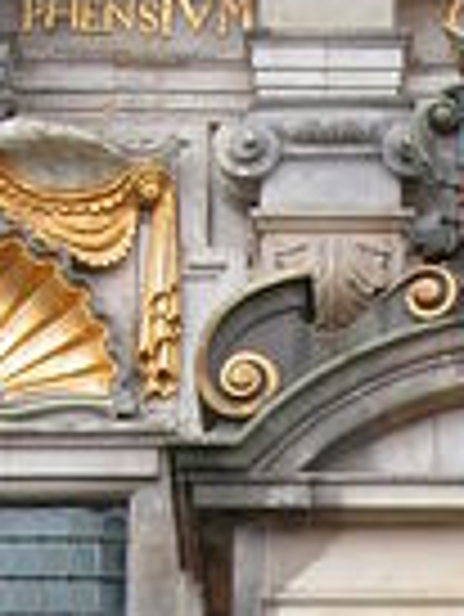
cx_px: 469
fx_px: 5389
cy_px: 1120
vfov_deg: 6.4
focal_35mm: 302
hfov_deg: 4.9
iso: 100
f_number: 3.7
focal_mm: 17.8
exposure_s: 1/91.5
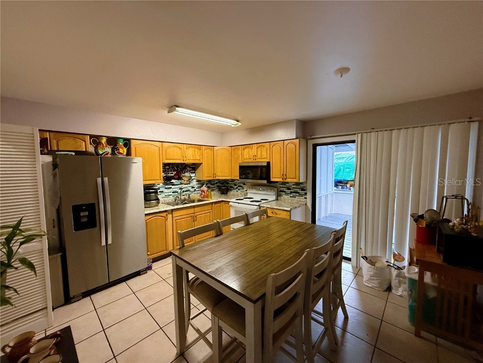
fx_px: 195
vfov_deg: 85.7
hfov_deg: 102.1
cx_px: 242
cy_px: 182
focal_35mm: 14
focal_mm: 2.22
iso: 400
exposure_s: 1/120
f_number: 2.2
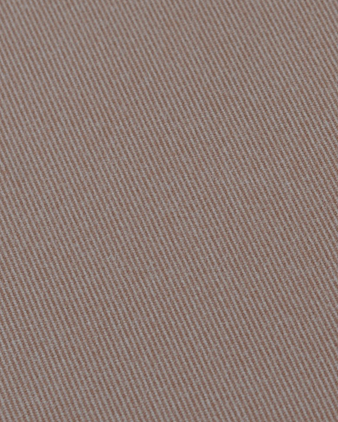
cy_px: 122
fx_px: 1813
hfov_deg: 10.5
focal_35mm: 145
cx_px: 347
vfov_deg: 13.3
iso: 100
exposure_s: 1/320
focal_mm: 50
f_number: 3.5
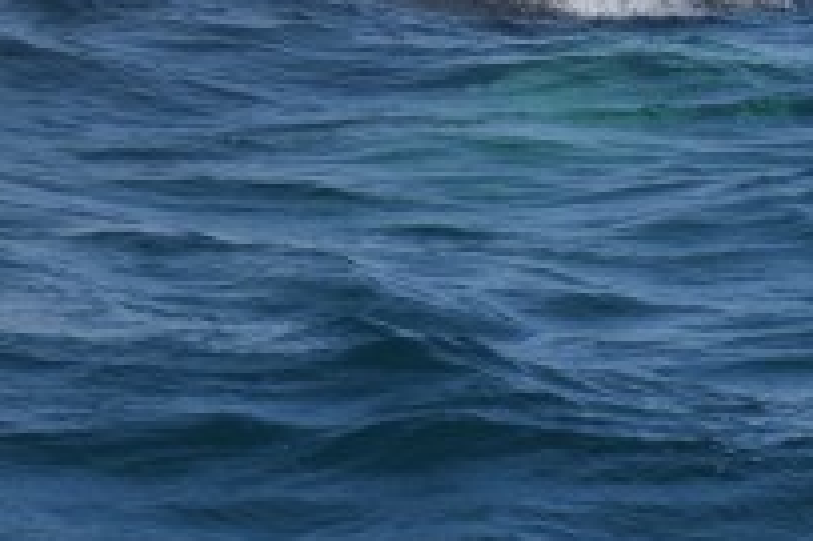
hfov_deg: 2.9
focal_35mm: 719
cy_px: -100
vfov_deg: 1.9
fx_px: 16224
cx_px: 749
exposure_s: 1/1600
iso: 200
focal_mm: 90
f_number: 5.6
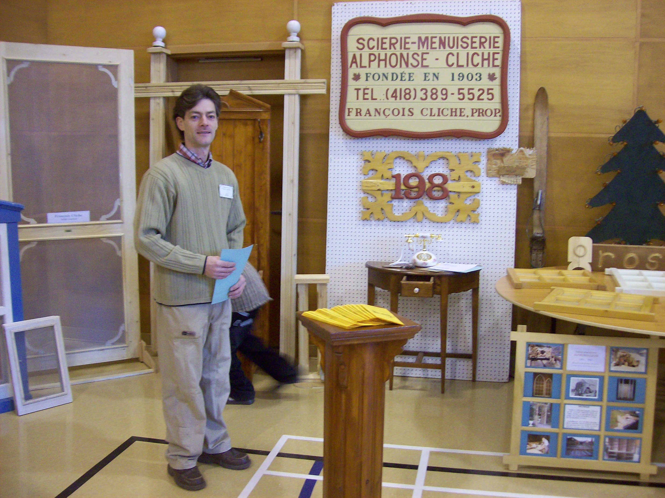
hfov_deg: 51.4
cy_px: 249
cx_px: 332
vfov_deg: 39.6
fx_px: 691
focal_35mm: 36
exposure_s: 1/20.4
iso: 160
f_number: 2.7
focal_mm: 6
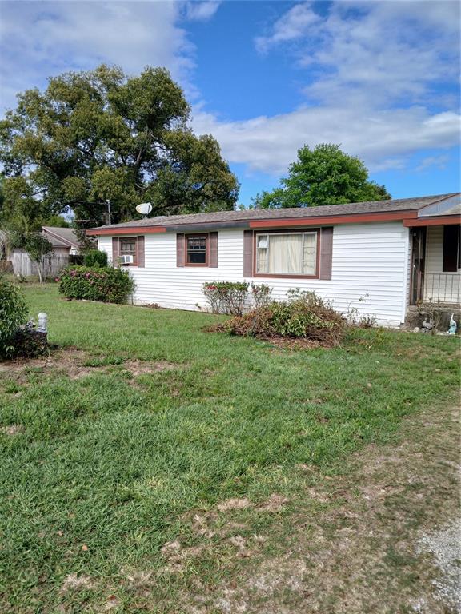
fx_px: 462
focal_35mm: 26
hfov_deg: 53.1
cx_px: 230
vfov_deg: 67.3
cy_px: 307
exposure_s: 1/782
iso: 20
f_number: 1.8
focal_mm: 3.98
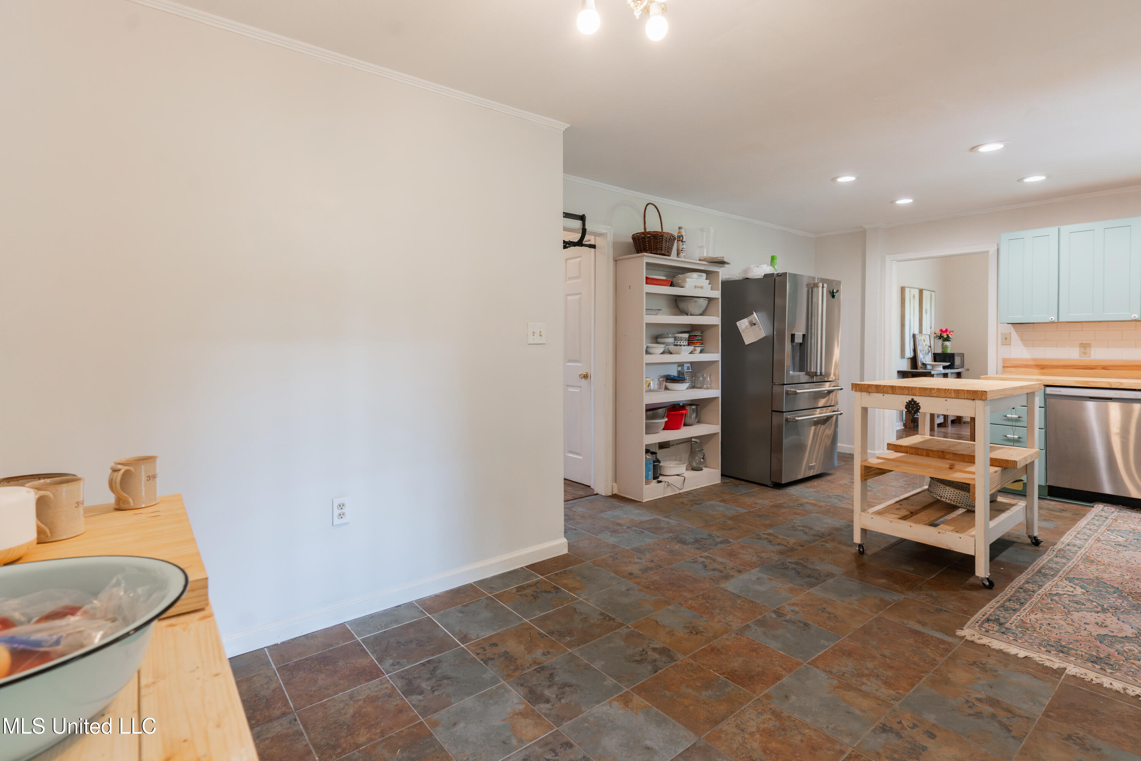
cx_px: 570
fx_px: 539
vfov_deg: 70.4
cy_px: 380
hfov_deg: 93.3
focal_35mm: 17
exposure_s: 1/25
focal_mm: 17
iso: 640
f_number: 5.6
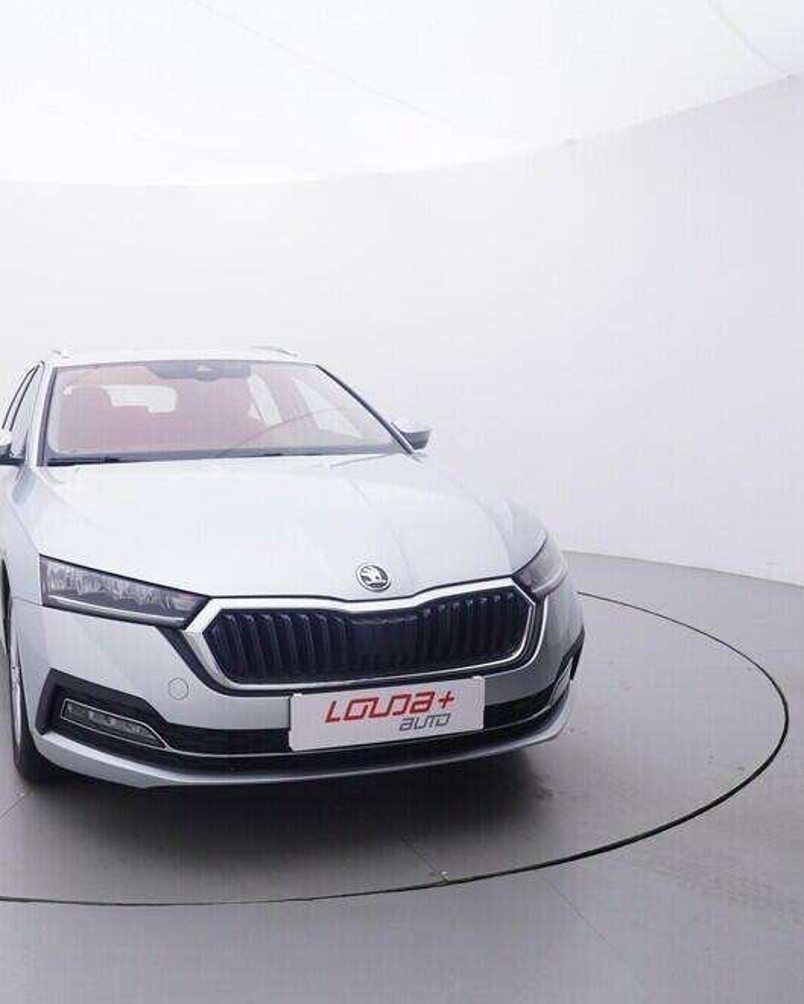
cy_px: 515
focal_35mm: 33
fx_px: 973
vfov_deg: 54.6
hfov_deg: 43.4
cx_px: 195
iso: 200
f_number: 5
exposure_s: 1/80
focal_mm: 15
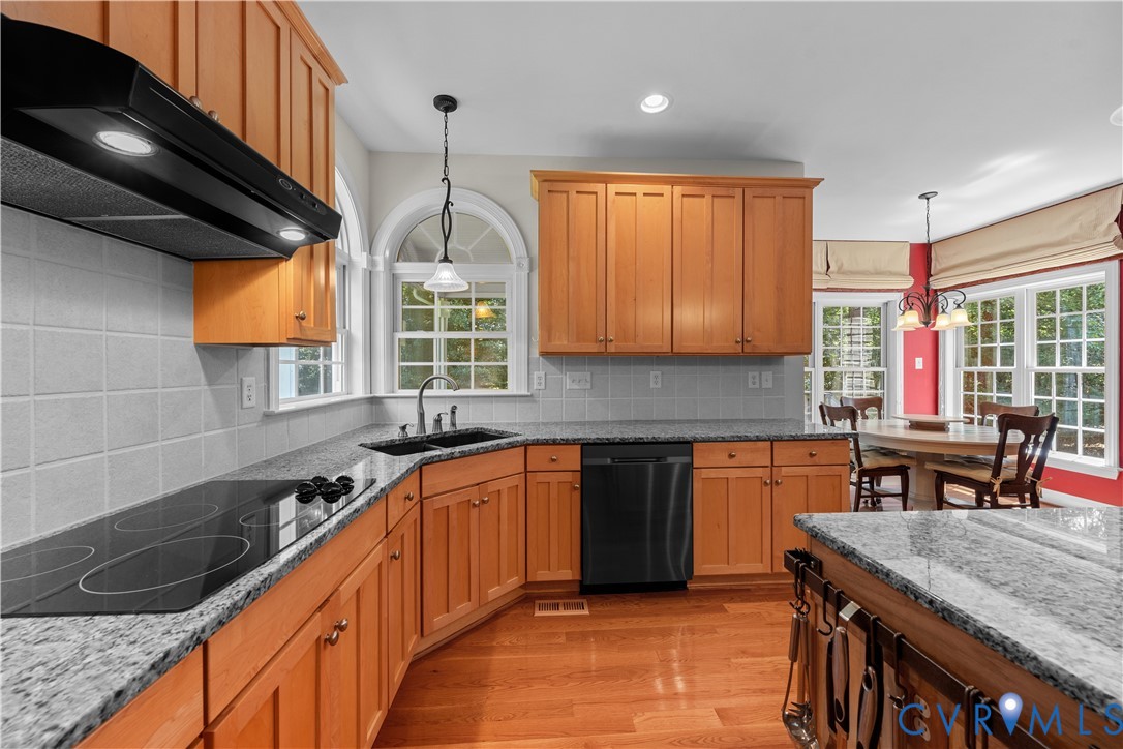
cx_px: 562
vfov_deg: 85.4
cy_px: 374
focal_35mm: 13
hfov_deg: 108.3
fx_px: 405
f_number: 8
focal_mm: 13
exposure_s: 1/6
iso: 1250
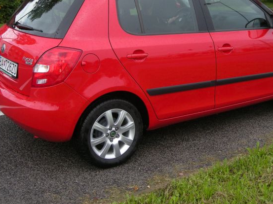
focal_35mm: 57
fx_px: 449
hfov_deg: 33.8
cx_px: 144
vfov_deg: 25.3
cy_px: 48
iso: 64
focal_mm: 5.7
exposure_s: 1/278
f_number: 2.8
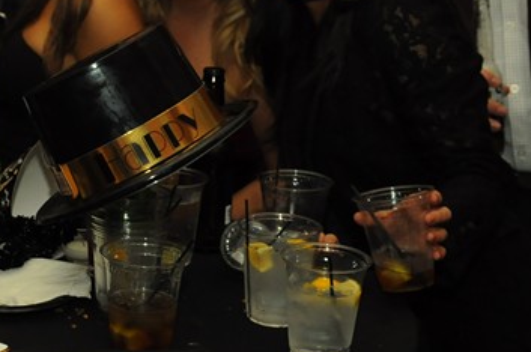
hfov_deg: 19.6
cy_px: 26
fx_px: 1502
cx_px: 42
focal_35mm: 102
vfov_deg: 13.2
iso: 800
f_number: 4.5
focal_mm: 24
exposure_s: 1/60
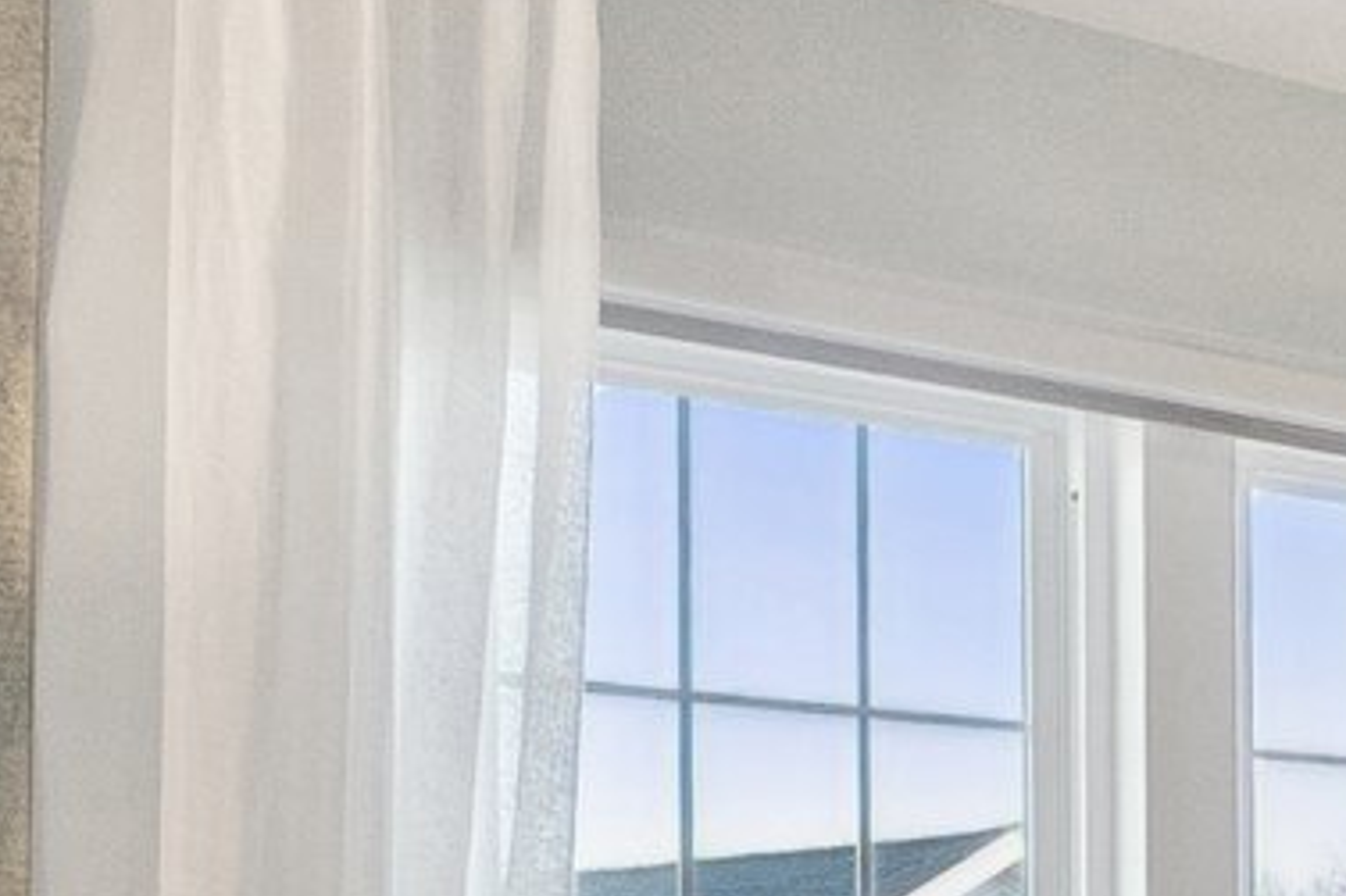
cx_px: 2481
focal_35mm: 87
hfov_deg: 18.1
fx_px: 3251
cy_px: 1251
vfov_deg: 14.8
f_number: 7.1
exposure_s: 1/125
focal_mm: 16
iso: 5000
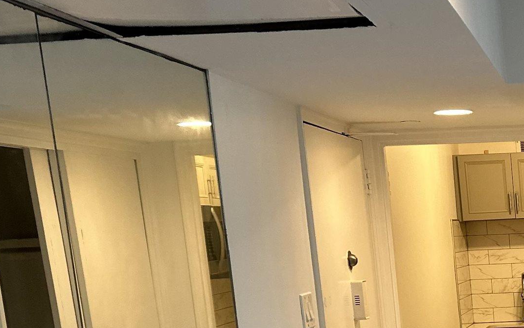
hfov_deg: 25.6
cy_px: 419
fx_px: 1042
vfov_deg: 16.9
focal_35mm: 73
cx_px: 613
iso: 160
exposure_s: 1/120
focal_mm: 6.86
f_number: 1.78
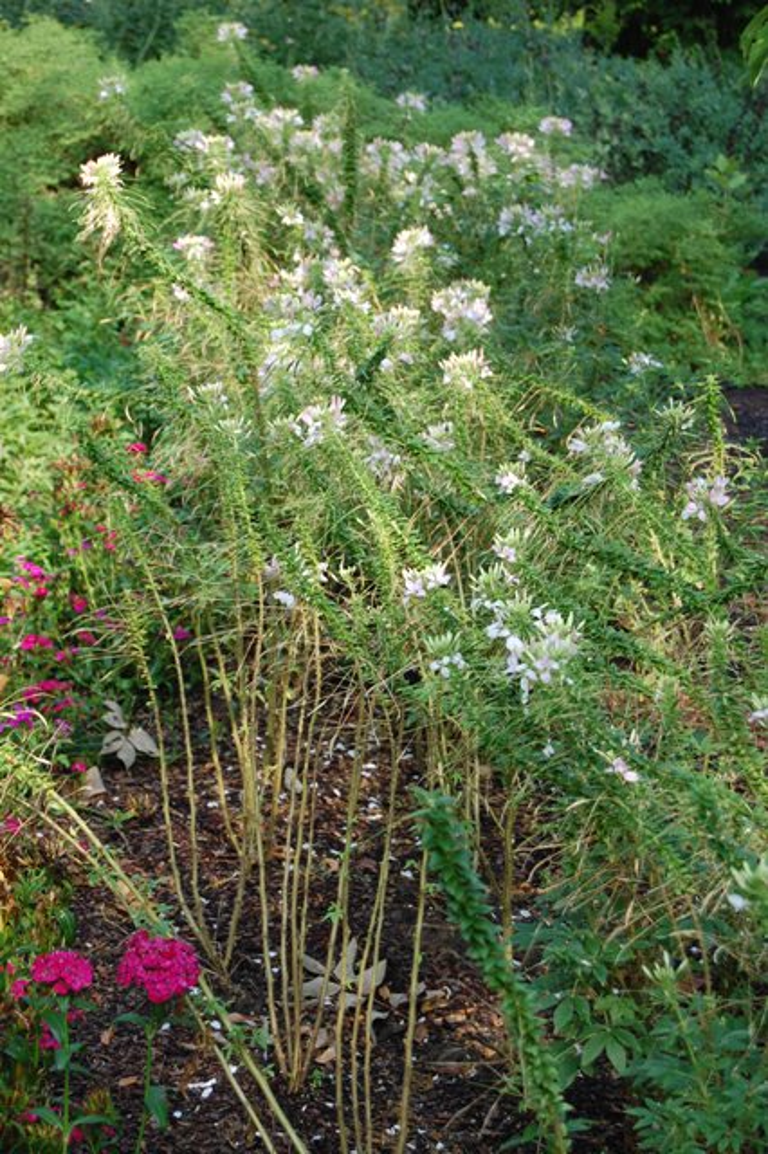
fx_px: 2643
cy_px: 577
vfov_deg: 24.6
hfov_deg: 16.5
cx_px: 384
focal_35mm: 82
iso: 200
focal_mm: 55
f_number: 6.3
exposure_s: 1/160
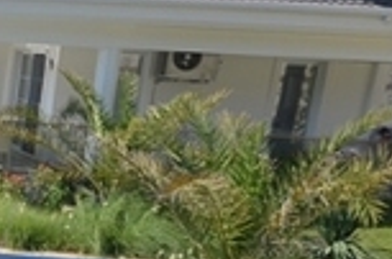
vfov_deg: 18.9
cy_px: 203
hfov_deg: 20.9
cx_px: -288
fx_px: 771
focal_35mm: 71
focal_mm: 10
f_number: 8
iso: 100
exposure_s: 1/250
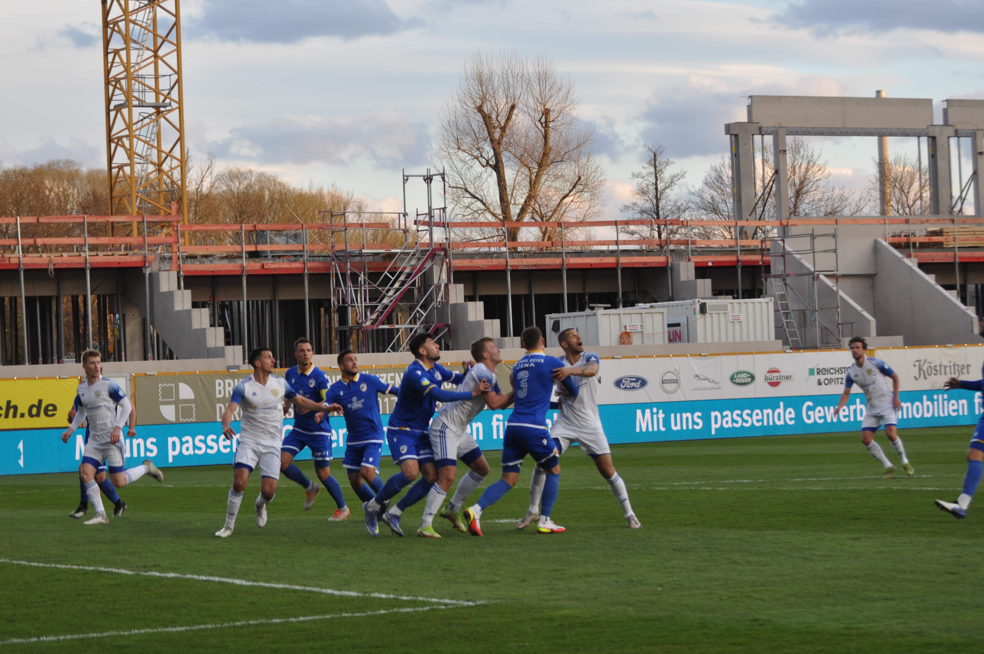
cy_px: 327
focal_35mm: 129
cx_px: 492
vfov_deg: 10.6
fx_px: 3522
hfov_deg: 15.9
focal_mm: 86
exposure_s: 1/400
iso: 400
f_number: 4.8
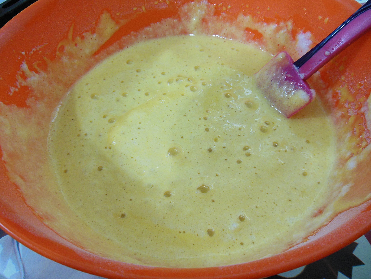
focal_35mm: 25
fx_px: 268
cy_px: 140
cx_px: 186
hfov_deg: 69.4
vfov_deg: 54.9
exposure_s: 1/20
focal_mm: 4.5
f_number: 3.2
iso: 400
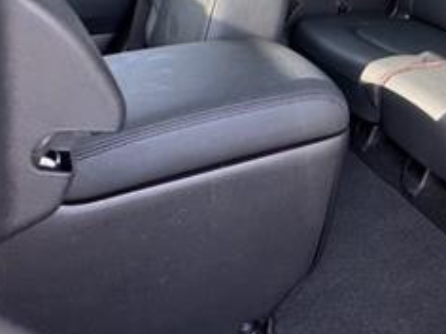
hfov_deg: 46.5
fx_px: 490
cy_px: 15
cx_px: 353
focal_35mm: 38
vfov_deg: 34.9
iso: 250
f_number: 2.2
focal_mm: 2.22
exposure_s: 1/99
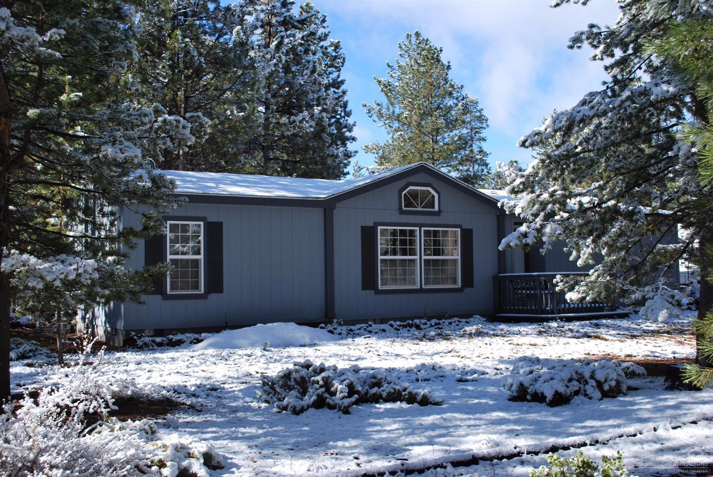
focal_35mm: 39
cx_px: 356
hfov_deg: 49.5
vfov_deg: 34.3
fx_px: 773
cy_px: 238
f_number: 7.1
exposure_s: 1/160
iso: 100
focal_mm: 26
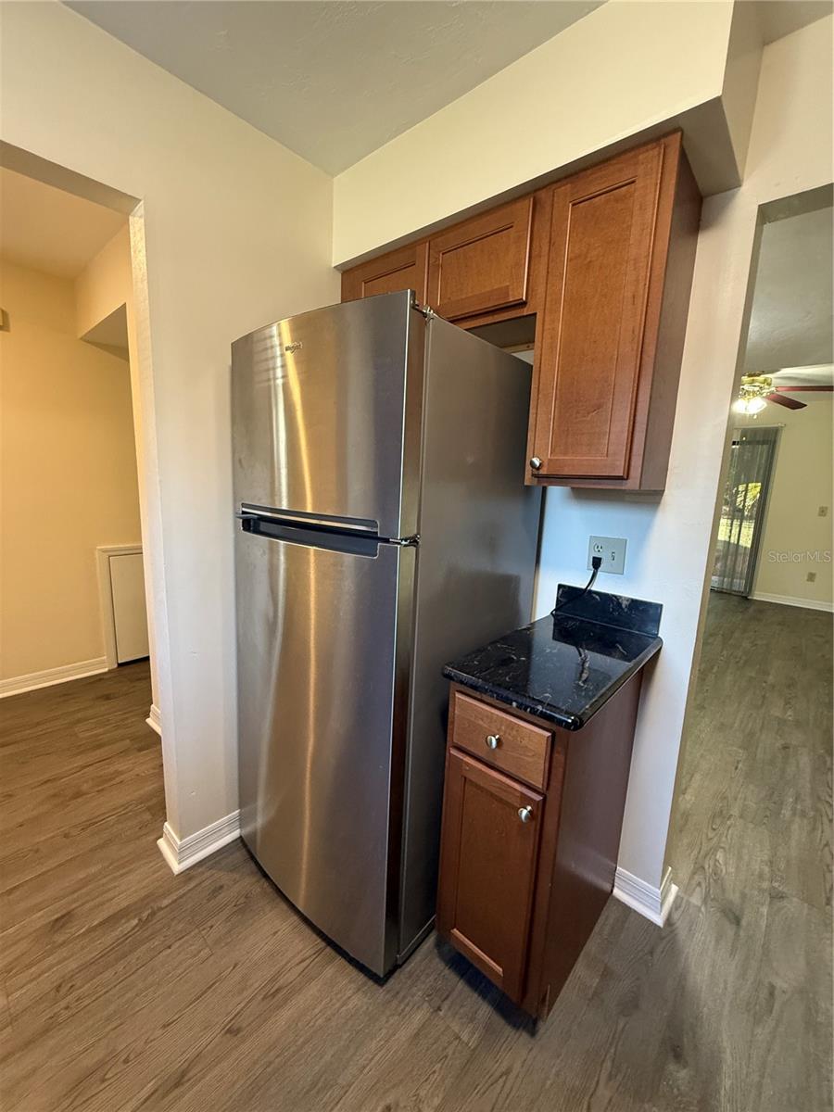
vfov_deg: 102.1
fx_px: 450
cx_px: 417
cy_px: 556
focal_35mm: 14
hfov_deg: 85.7
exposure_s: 1/60
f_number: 2.2
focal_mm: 2.22
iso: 400
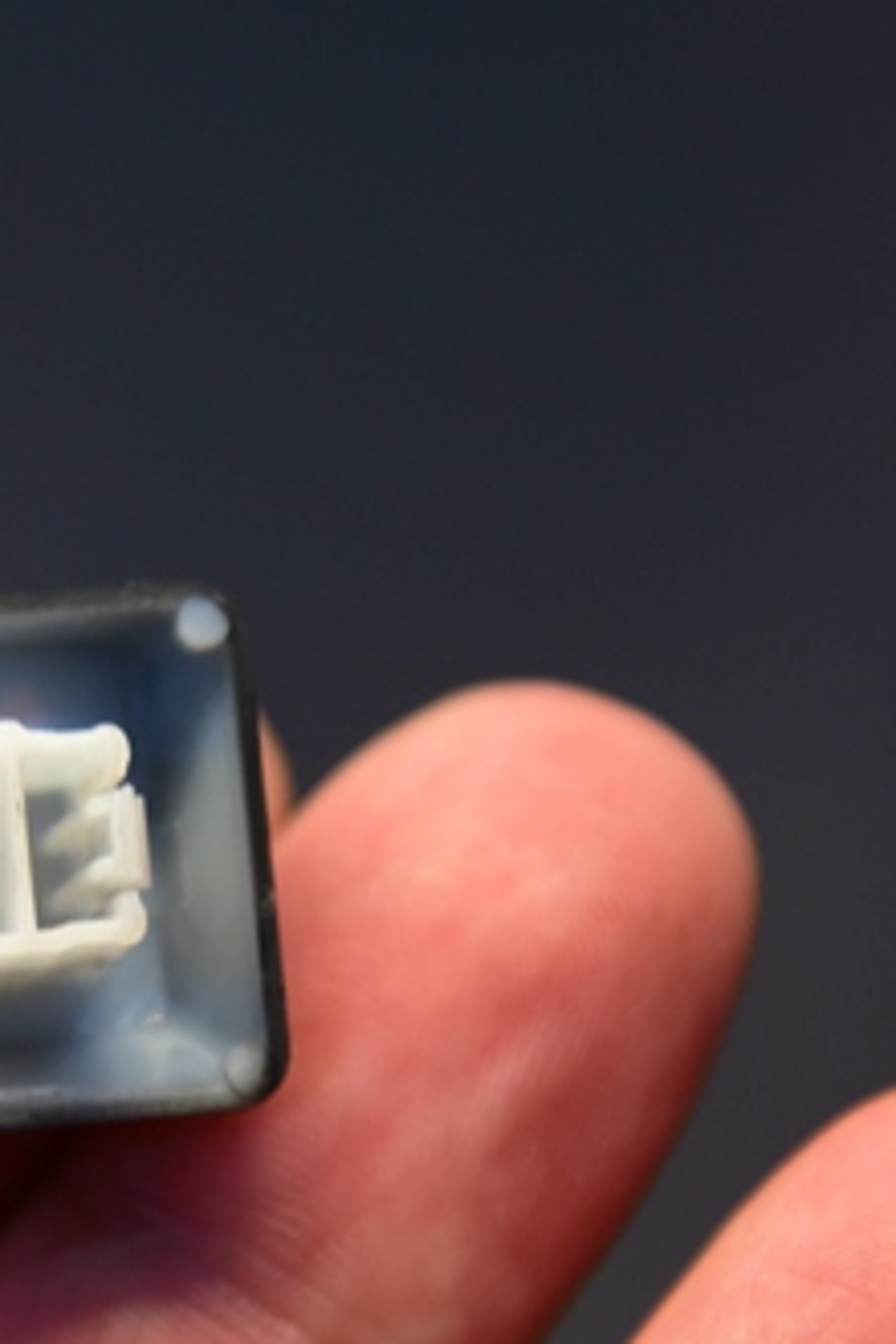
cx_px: 49
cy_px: 804
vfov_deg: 5.5
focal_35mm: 372
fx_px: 13887
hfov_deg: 3.7
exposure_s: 1/40
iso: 1600
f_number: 4
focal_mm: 120
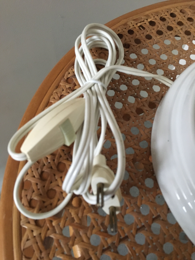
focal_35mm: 29
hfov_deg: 48.2
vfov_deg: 61.7
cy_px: 130
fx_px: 218
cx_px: 98
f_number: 2.2
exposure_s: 1/17
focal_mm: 4.15
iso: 250
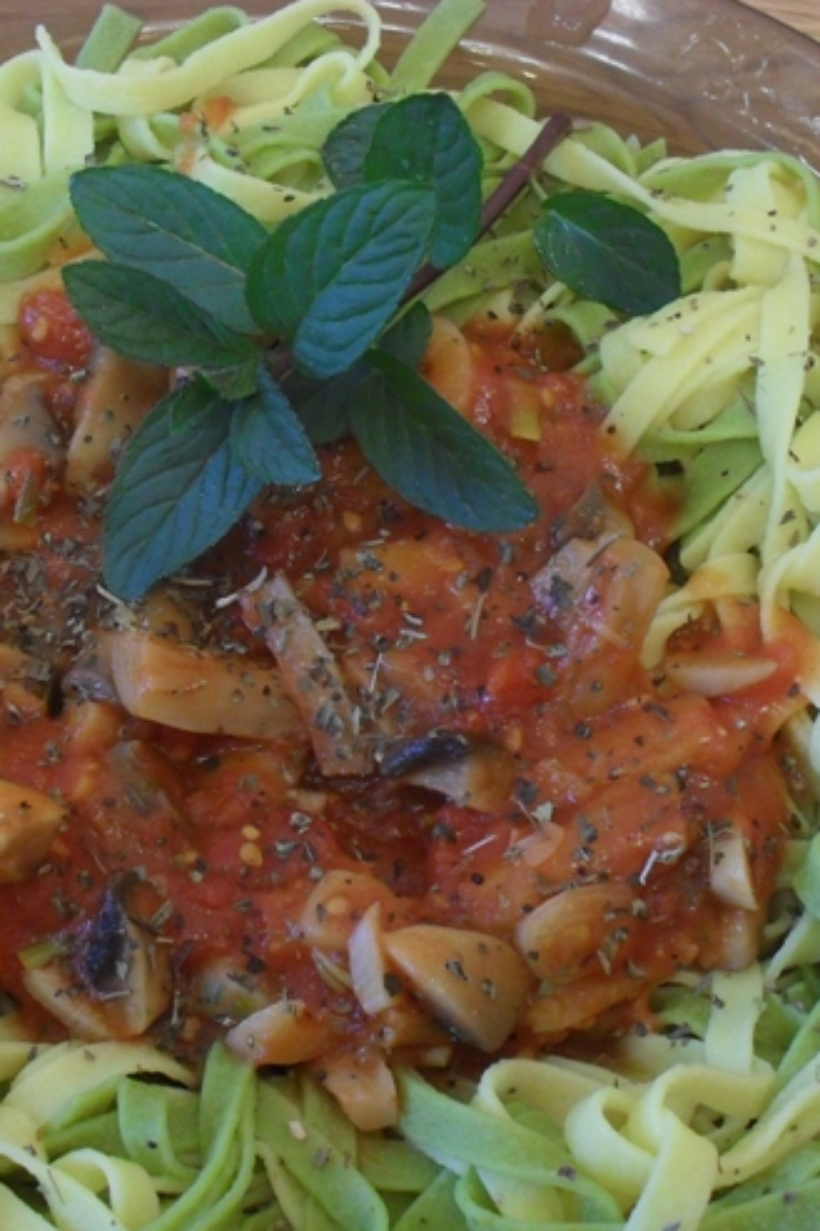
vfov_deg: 33.9
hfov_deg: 22.9
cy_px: 728
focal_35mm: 59
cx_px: 282
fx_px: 2017
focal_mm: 6.3
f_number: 3.2
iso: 200
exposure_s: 1/15
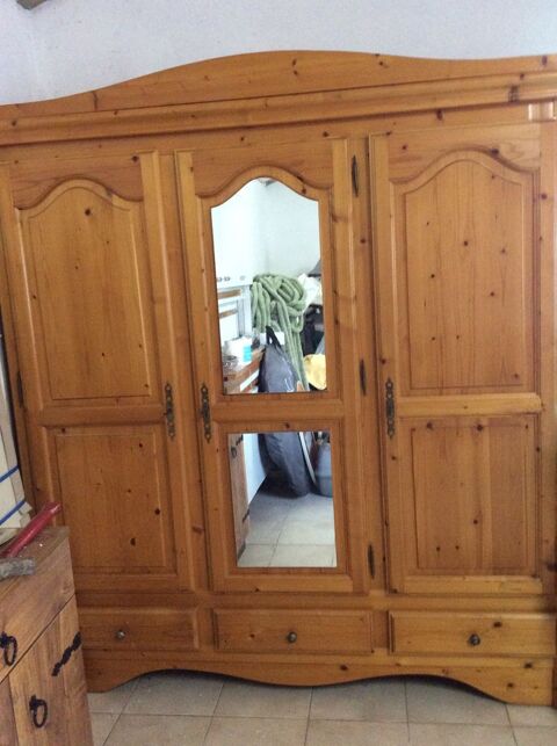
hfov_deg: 44.0
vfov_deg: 56.9
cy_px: 373
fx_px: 689
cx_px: 278
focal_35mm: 32
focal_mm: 3.3
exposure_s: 1/20
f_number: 2.4
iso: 320
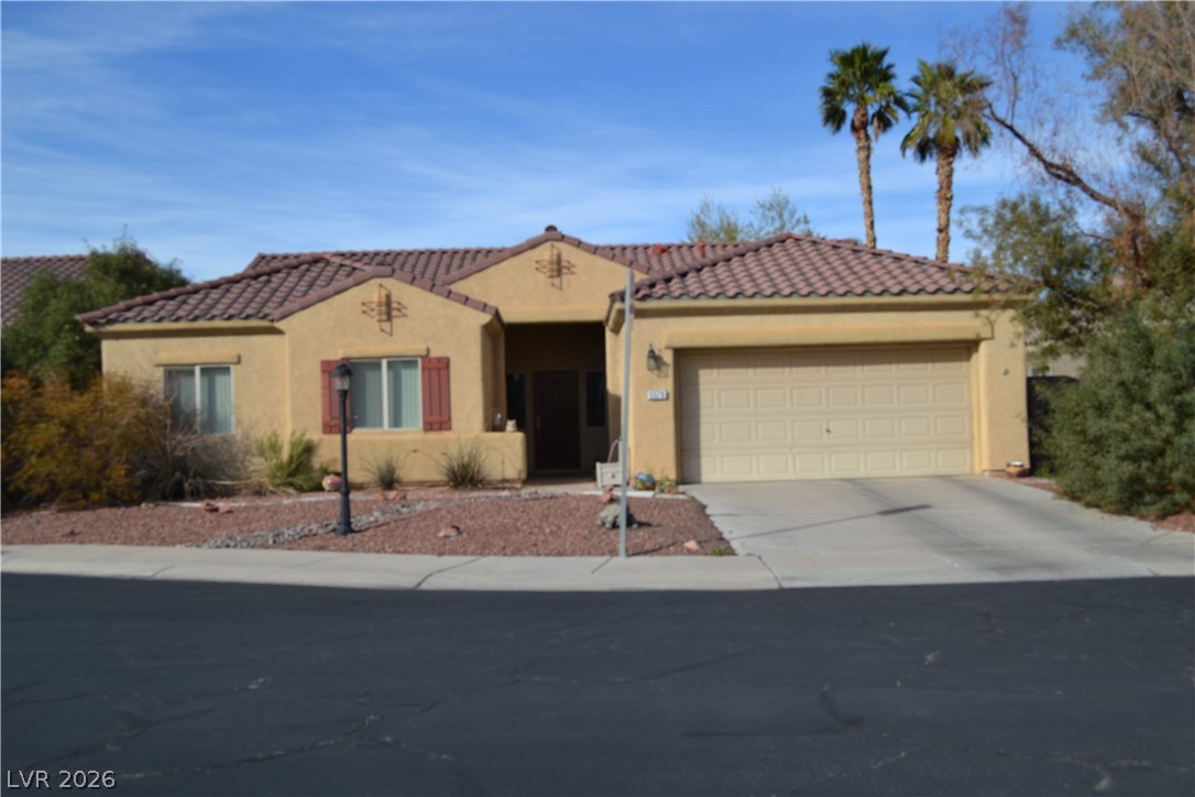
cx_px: 598
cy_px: 398
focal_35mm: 36
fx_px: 1195
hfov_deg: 53.1
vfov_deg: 36.9
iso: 100
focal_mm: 24
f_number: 8
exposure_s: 1/250
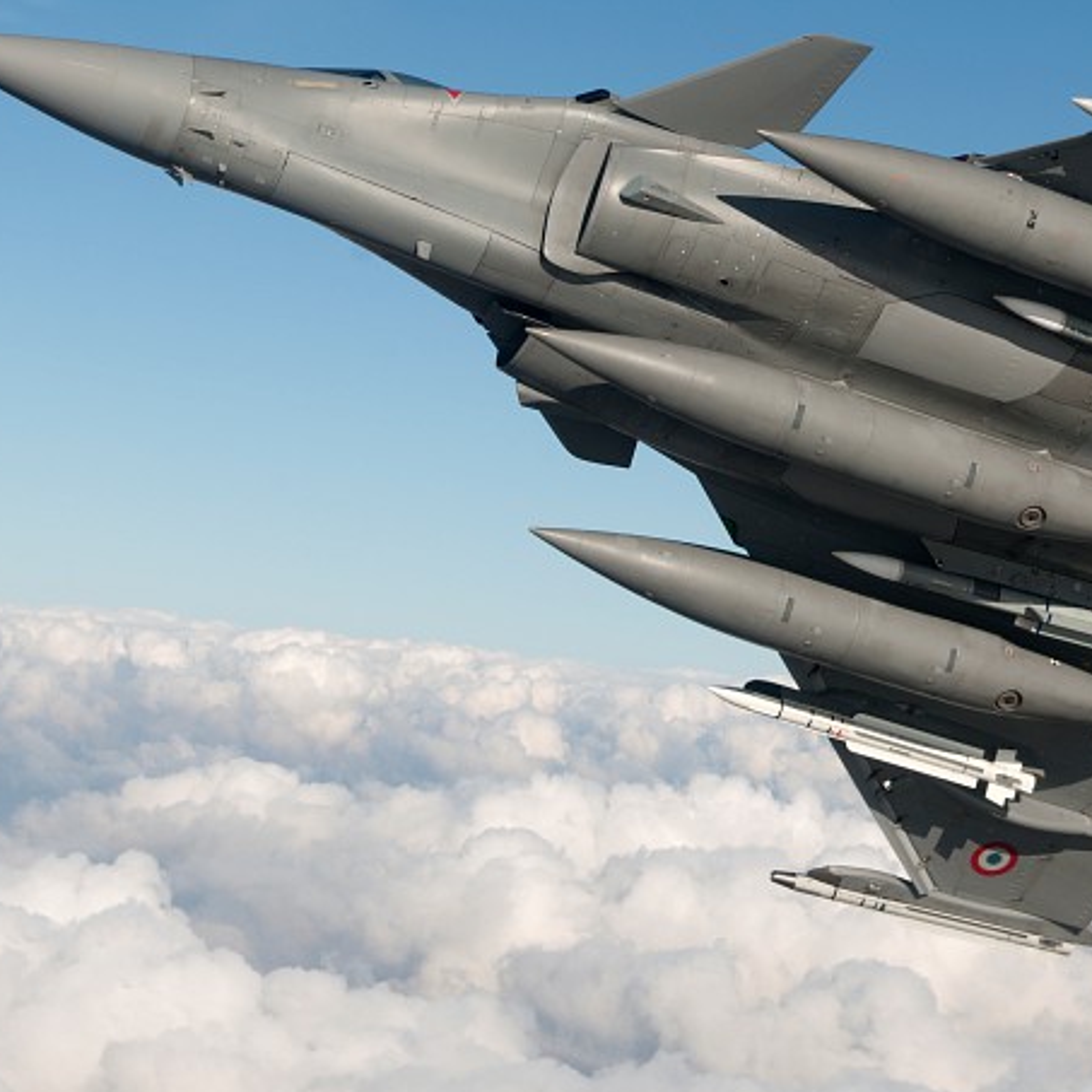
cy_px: 370
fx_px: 3212
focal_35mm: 90
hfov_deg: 19.2
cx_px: 783
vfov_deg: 19.2
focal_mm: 48
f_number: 8
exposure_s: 1/1000
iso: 200
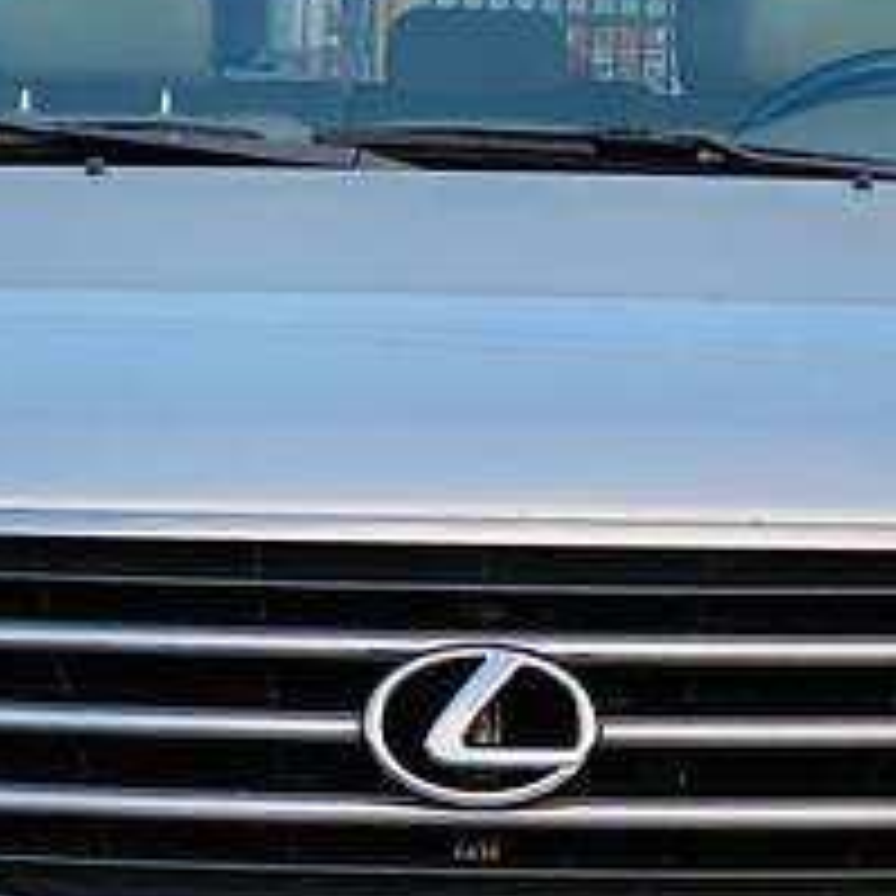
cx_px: 482
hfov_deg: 9.5
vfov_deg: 9.4
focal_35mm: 185
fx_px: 5418
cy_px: 707
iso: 64
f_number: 2
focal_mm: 6
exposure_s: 1/121
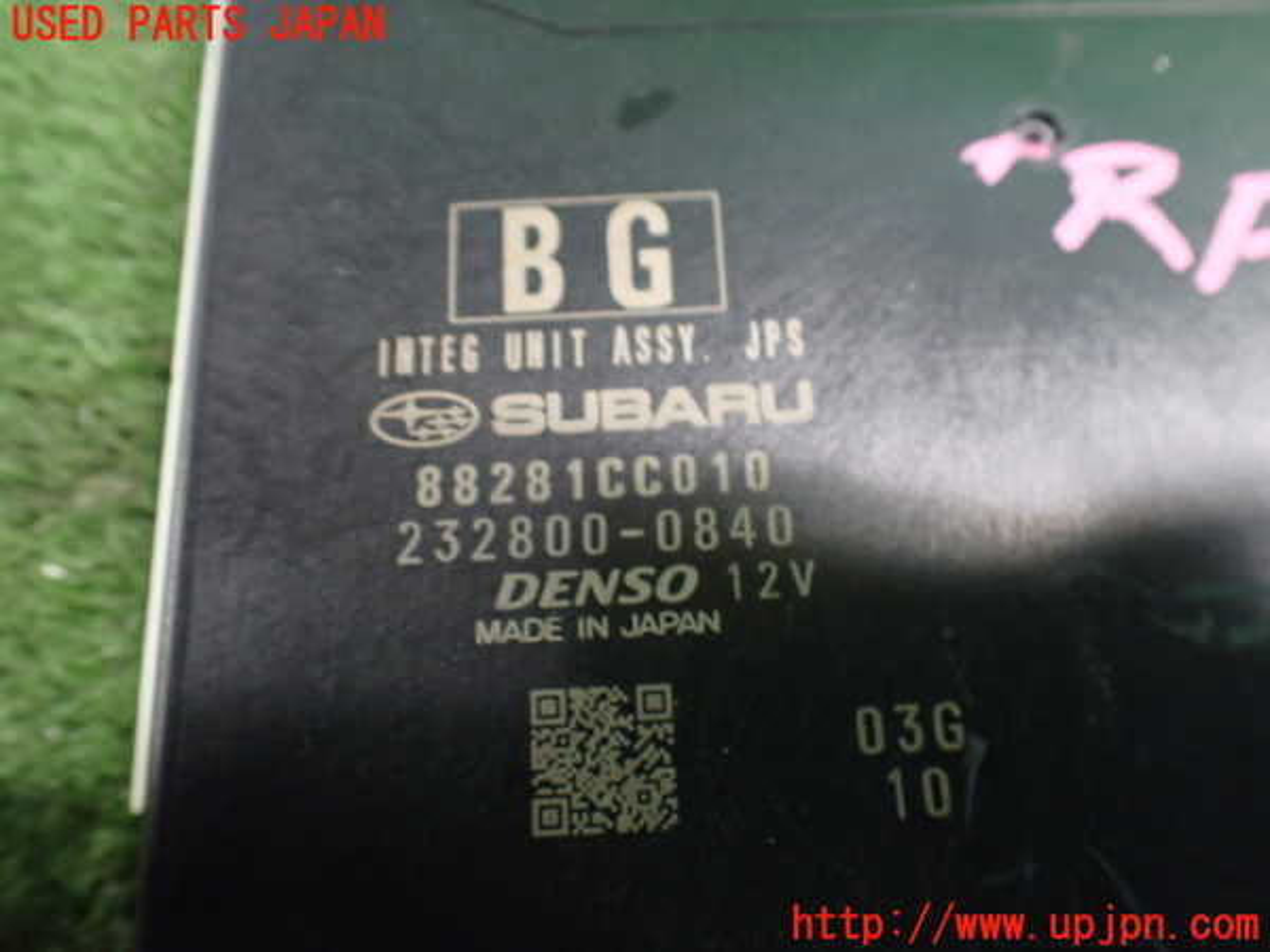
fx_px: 1101
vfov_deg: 46.8
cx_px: 635
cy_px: 476
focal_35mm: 30
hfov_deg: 60.0
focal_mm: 5.4
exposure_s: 1/30
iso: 1000
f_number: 2.3
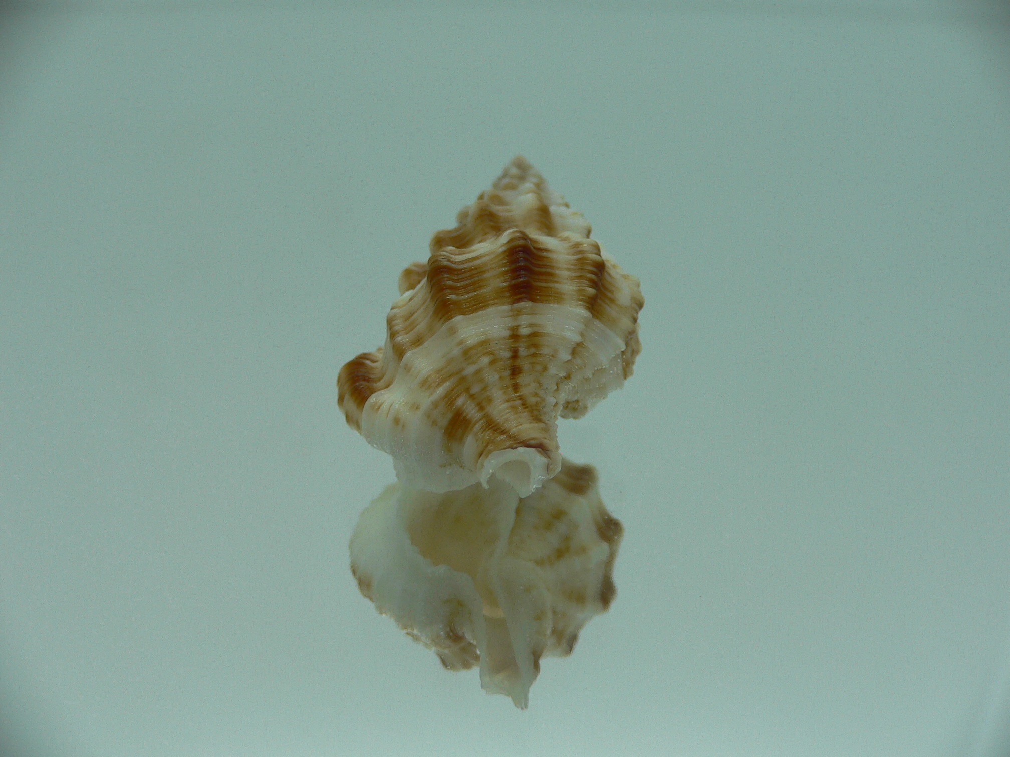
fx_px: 1021
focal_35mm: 35
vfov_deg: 40.7
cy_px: 378
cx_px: 505
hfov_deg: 52.6
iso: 80
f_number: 2.8
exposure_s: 1/80
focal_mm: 4.6
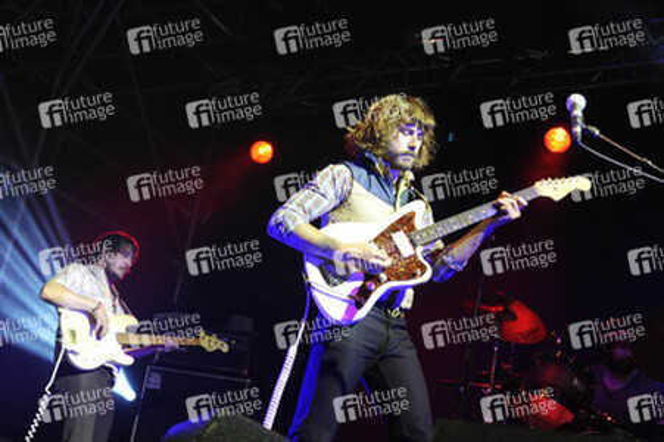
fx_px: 1069
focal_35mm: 58
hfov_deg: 34.5
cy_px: 221
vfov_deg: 23.3
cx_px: 332
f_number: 4
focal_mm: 58
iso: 2000
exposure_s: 1/125
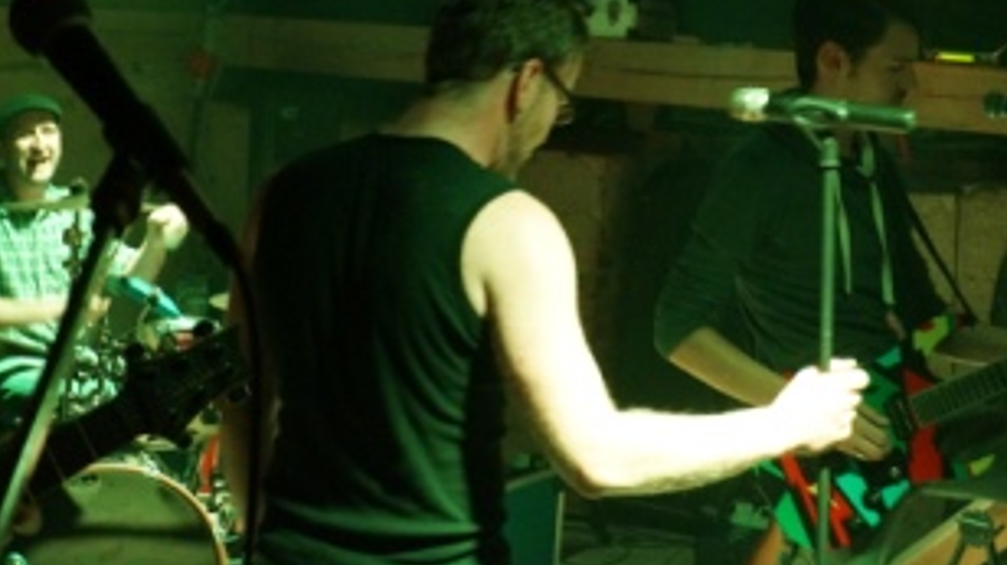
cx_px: 628
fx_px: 1708
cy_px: 150
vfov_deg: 18.7
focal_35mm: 64
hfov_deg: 32.7
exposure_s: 1/30
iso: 3200
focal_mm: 28
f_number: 4.5
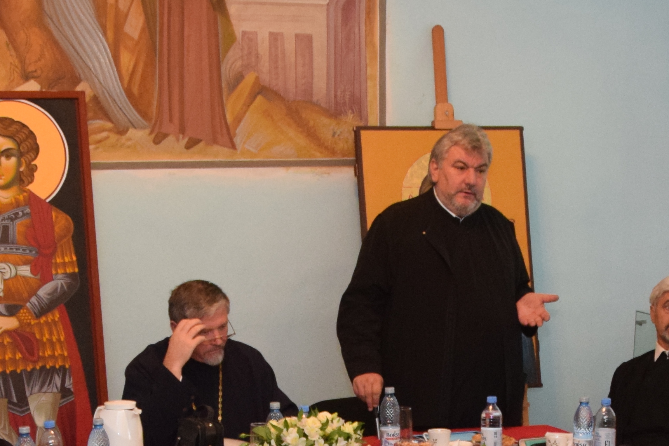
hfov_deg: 18.5
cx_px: 480
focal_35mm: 110
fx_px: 2039
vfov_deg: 12.2
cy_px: 510
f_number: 5
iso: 1600
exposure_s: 1/60
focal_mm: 21
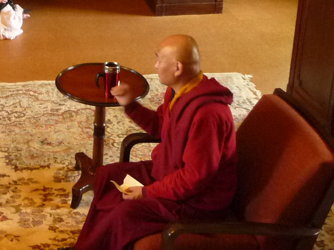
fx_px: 762
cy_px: -31
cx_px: -44
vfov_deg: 17.9
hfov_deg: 23.1
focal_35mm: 79
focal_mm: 4.7
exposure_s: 1/6
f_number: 3.3
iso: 400
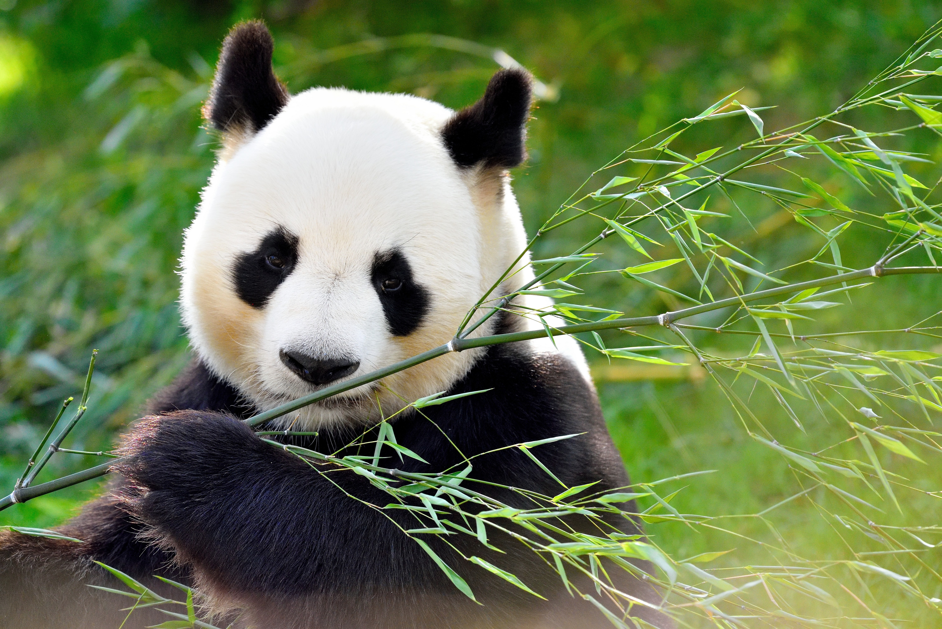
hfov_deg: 7.1
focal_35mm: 290
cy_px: 314
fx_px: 7591
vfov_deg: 4.7
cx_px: 471
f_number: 5.6
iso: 2500
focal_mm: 290
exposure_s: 1/4000
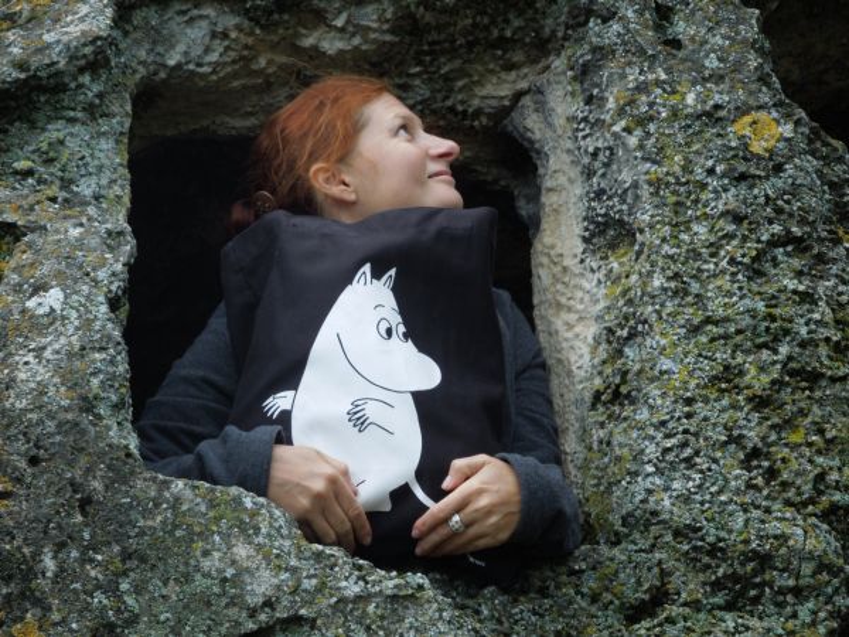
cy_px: 318
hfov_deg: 11.6
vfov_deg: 8.7
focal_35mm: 170
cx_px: 424
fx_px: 4169
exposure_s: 1/100
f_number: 5
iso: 110
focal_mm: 30.6
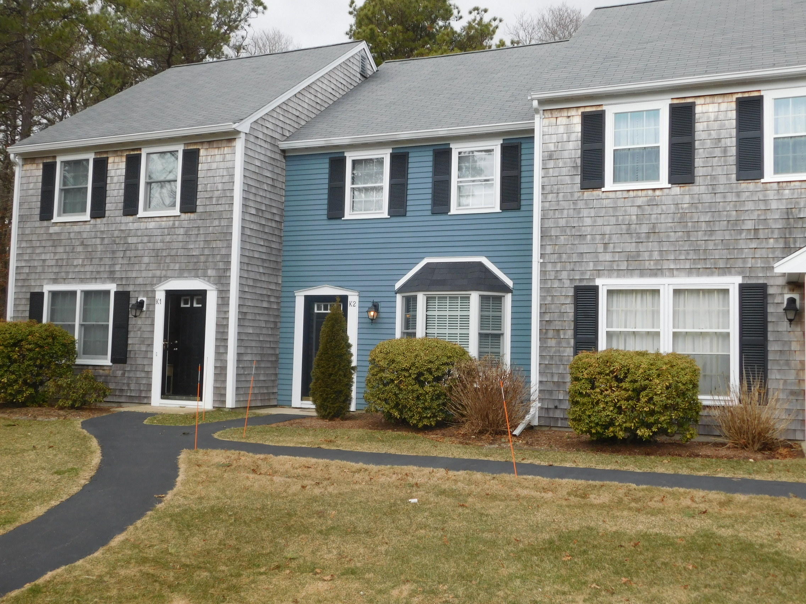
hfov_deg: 51.4
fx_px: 838
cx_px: 403
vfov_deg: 39.7
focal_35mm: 36
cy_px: 302
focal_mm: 6.3
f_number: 3.5
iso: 125
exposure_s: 1/400
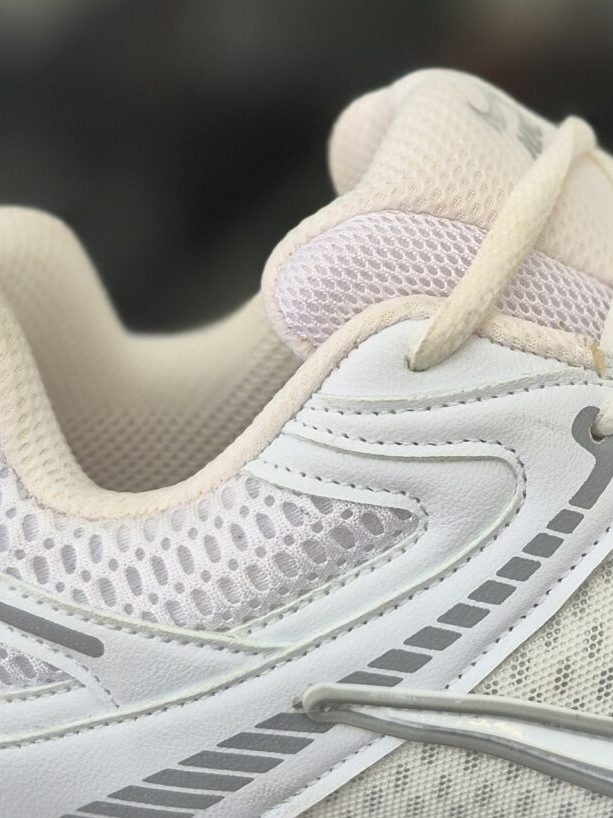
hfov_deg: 19.8
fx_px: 1701
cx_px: 626
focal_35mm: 72
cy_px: 224
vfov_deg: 26.8
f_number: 1.8
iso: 50
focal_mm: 5.4
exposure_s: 1/100
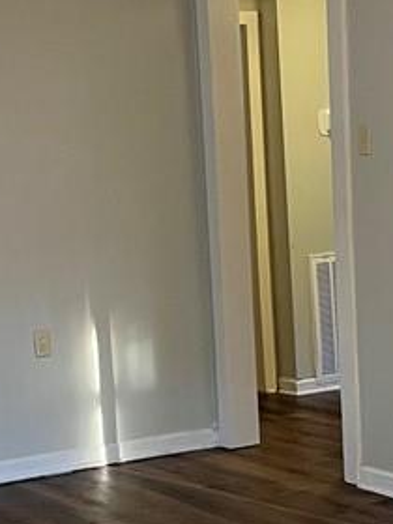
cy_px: 354
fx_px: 1438
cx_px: 120
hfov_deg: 15.5
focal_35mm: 95
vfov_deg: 20.6
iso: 500
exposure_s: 1/60
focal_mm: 5.7
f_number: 1.5
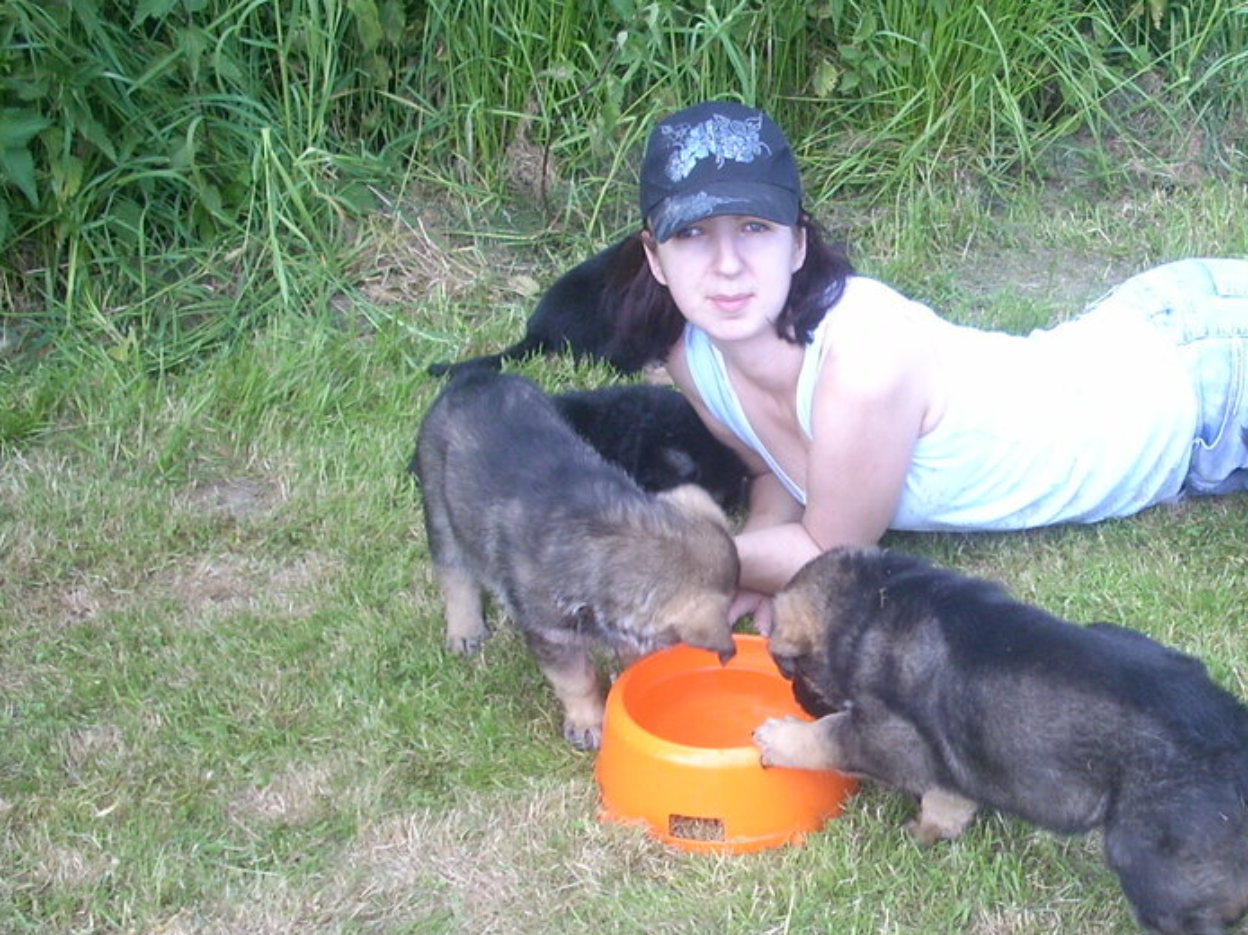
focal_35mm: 64
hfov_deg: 29.5
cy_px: 514
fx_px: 2307
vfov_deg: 22.9
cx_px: 1020
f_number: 2.8
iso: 64
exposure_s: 1/142
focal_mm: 6.2
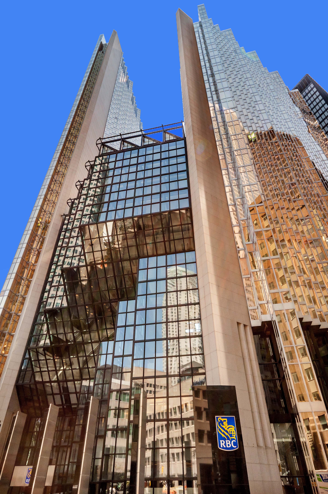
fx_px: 288
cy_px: 247
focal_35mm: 21
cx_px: 164
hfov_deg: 59.4
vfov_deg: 81.3
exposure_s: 1/500
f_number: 8
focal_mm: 14
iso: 400
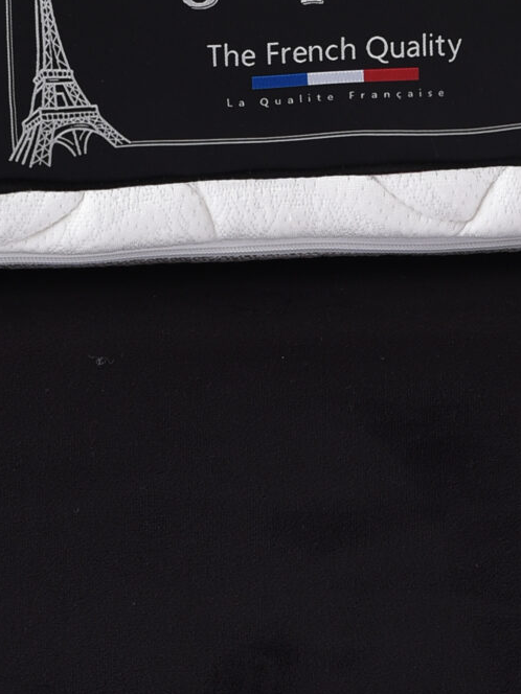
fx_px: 4616
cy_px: -4
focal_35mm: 230
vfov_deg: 8.6
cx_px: 287
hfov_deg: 6.5
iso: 100
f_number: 6.3
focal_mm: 62
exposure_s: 1/100
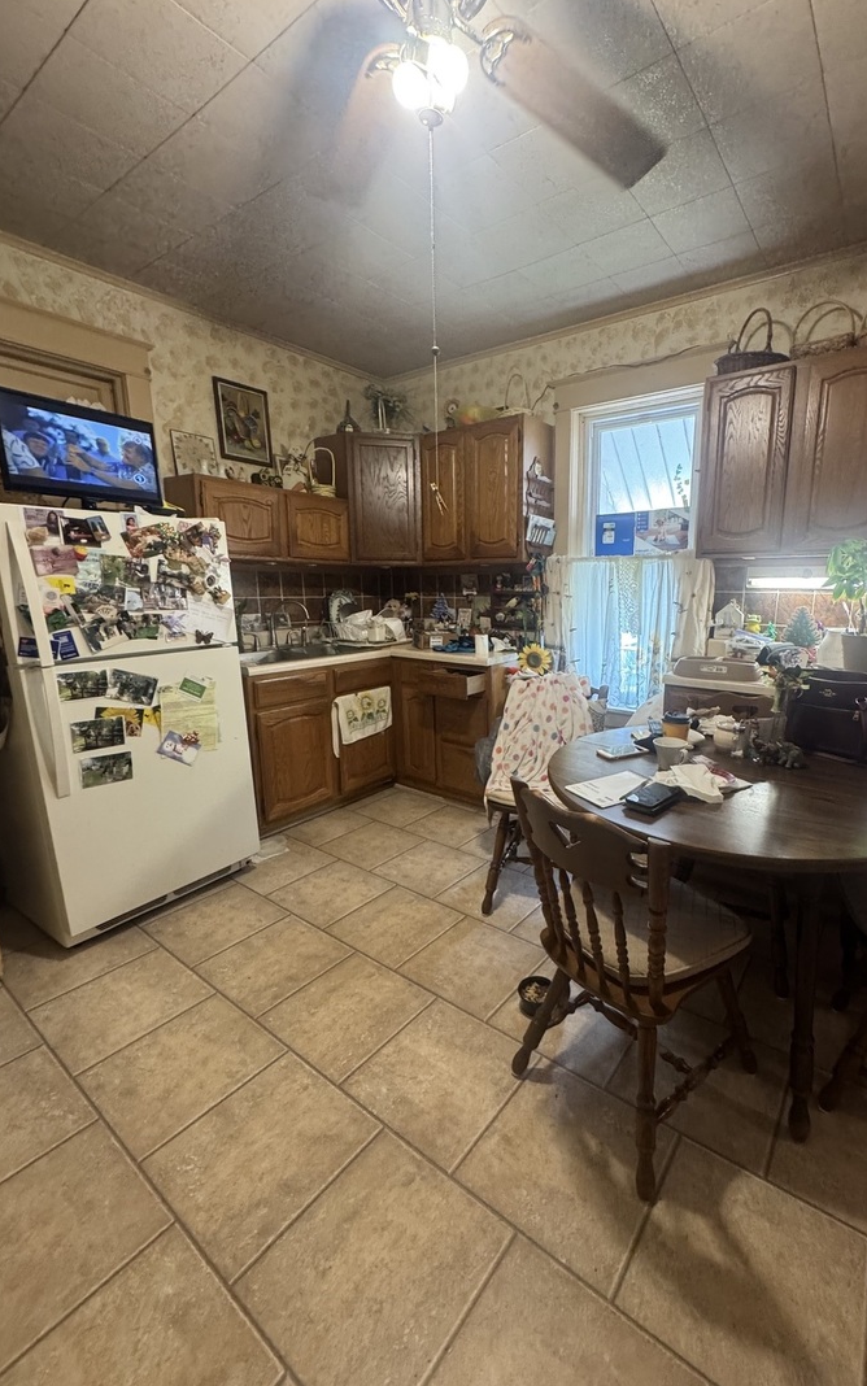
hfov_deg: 74.1
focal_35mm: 15
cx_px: 513
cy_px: 697
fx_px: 567
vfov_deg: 101.4
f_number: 2.2
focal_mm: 2.22
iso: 320
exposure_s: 1/60
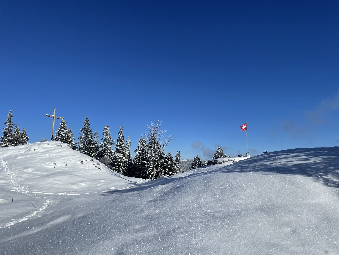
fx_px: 255
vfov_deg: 53.1
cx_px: 170
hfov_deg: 67.3
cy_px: 128
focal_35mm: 26
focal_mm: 4.2
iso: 32
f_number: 1.6
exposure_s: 1/8403
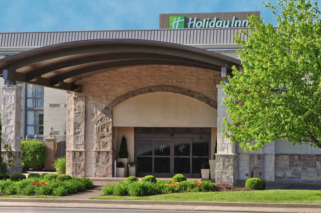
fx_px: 881
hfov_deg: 20.6
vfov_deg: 13.8
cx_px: 160
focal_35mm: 99
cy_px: 106
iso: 200
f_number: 9
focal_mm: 66
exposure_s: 1/160
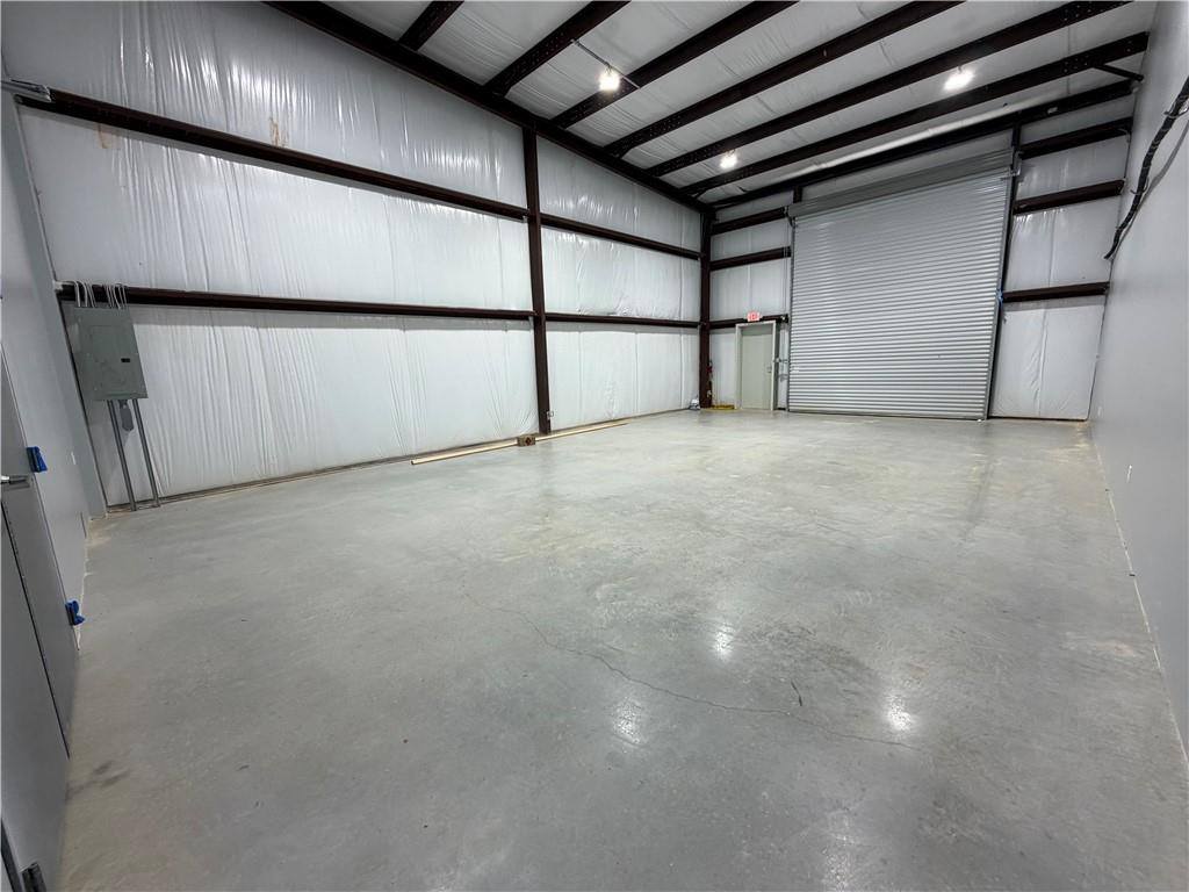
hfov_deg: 102.1
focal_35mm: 14
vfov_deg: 85.7
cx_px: 594
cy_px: 446
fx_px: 481
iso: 80
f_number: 2.2
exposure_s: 1/120
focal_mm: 2.22
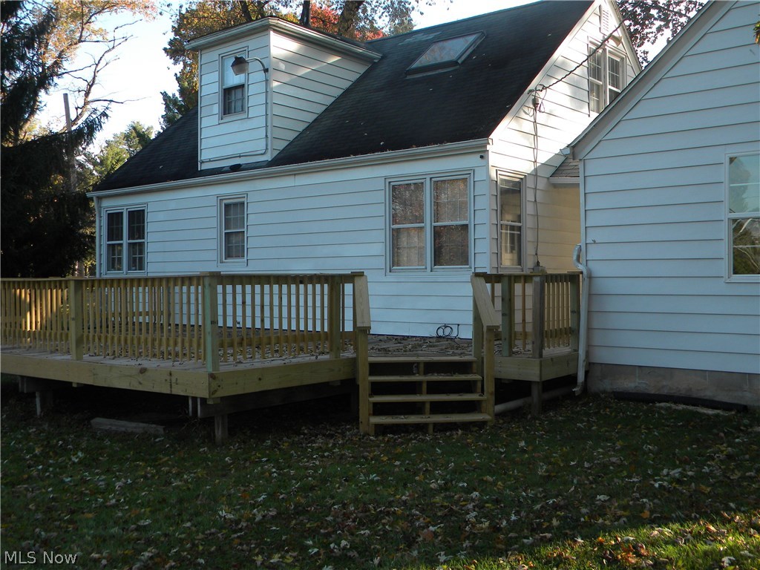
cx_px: 380
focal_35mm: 36
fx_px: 790
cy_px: 285
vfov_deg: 39.7
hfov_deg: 51.4
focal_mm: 6.4
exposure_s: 1/271
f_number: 3.7
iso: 110
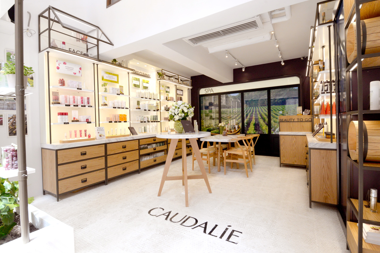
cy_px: 123
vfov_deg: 67.4
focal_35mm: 18
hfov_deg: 90.0
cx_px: 189
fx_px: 190
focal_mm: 17
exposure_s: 1/200
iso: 1600
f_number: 10
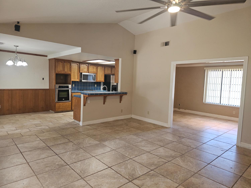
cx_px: 126
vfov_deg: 58.9
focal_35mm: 23
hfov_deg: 73.9
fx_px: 167
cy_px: 94
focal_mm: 6.3
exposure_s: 1/60
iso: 100
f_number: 1.7
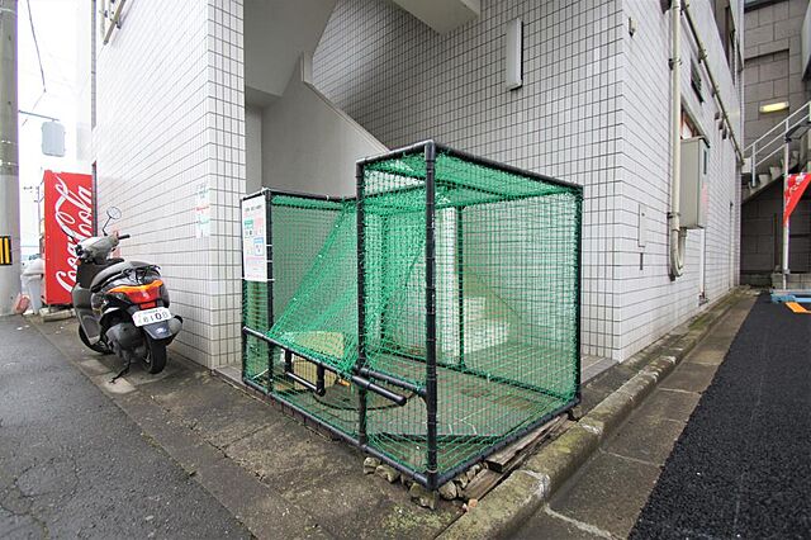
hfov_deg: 100.4
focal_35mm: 15
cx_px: 406
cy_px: 270
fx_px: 338
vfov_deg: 77.3
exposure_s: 1/50
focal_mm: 10
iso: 100
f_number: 4.5
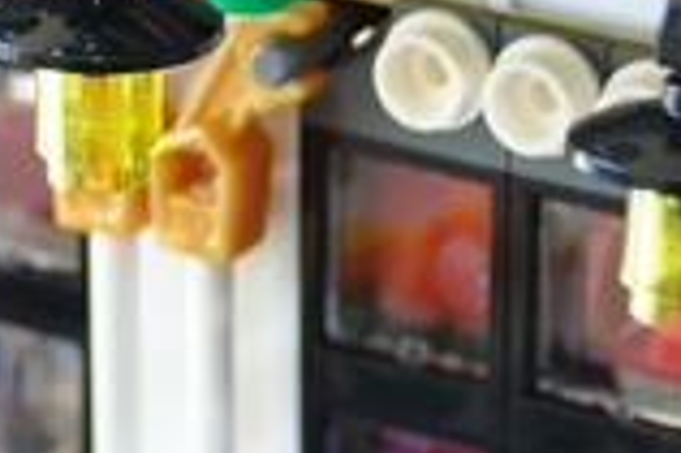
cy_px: 459
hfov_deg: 5.2
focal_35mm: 395
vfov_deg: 3.5
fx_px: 7464
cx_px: 220
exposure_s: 1/40
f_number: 4.8
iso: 400
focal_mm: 52
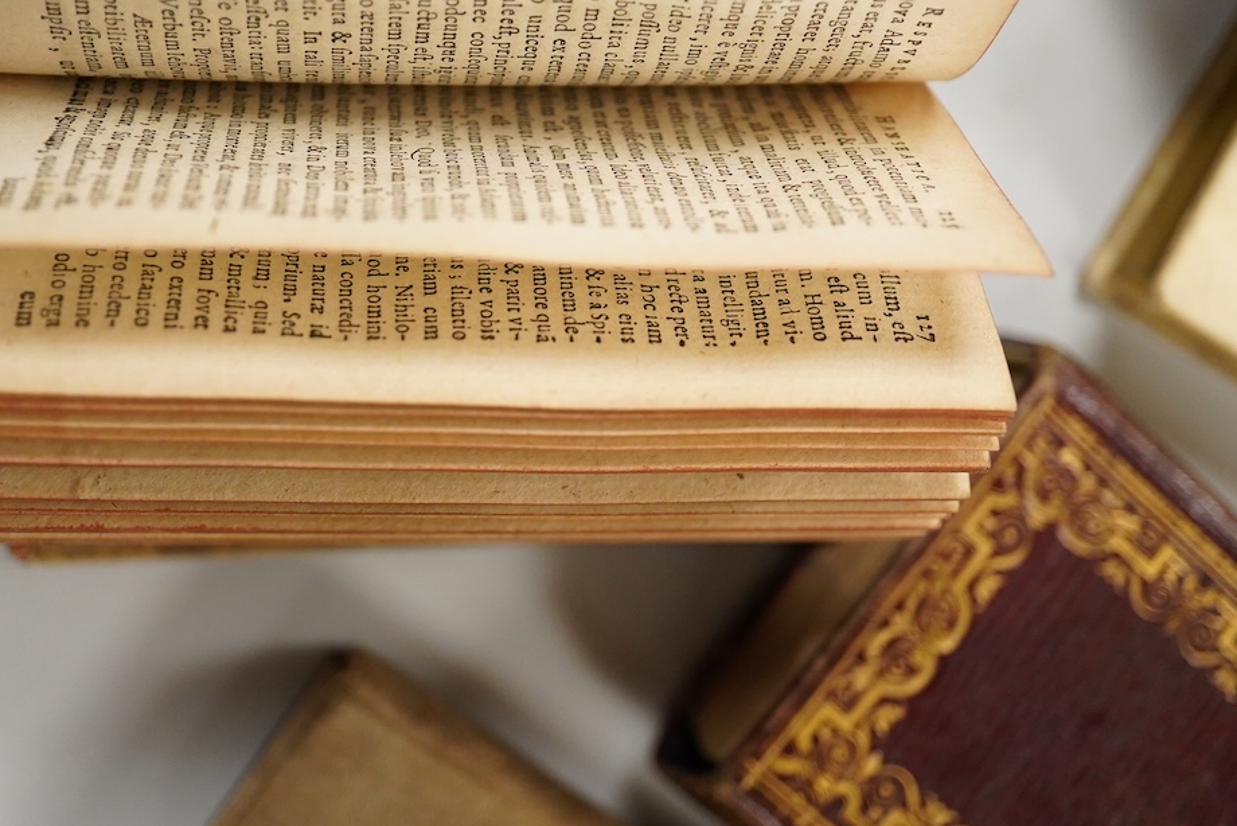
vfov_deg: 24.6
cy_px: 347
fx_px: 1890
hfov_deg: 36.2
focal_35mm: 55
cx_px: 568
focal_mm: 30
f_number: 3.5
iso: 2500
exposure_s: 1/320
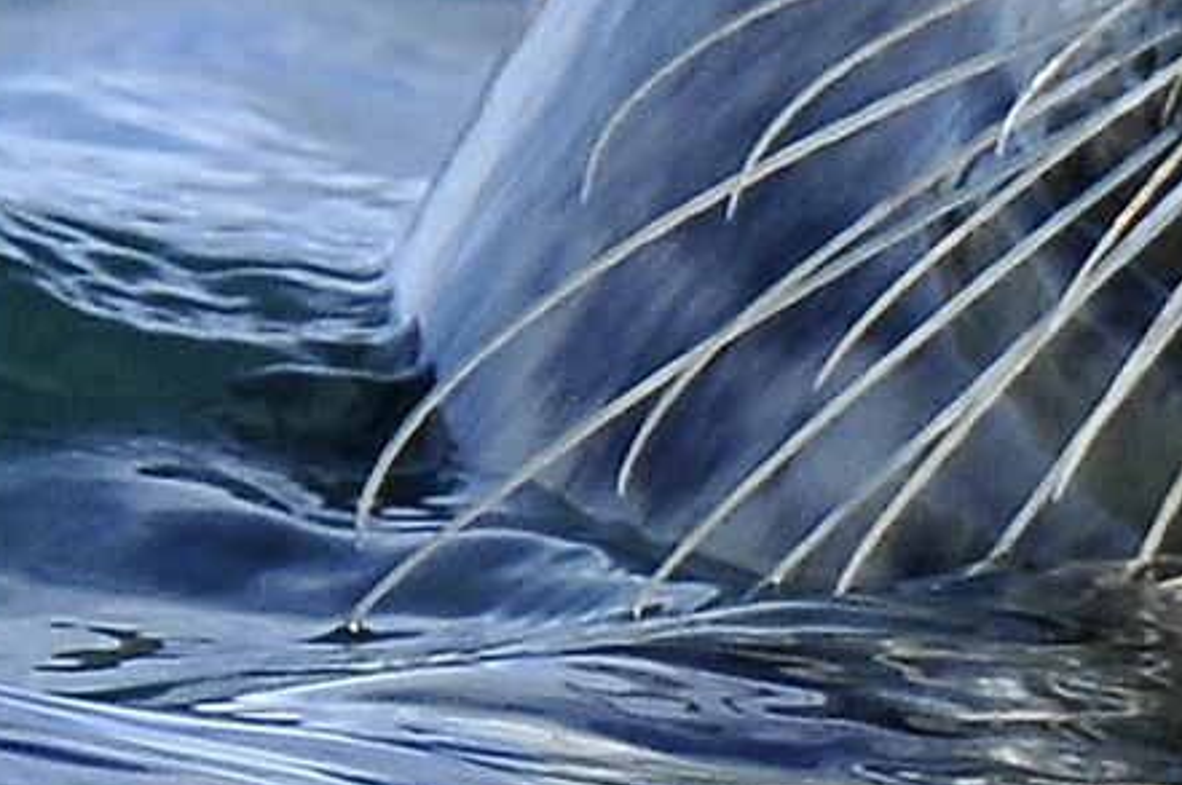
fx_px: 160604
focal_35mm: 4897
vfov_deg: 0.3
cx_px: 1681
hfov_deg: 0.4
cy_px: 3
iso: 320
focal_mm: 600
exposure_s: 1/640
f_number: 7.1
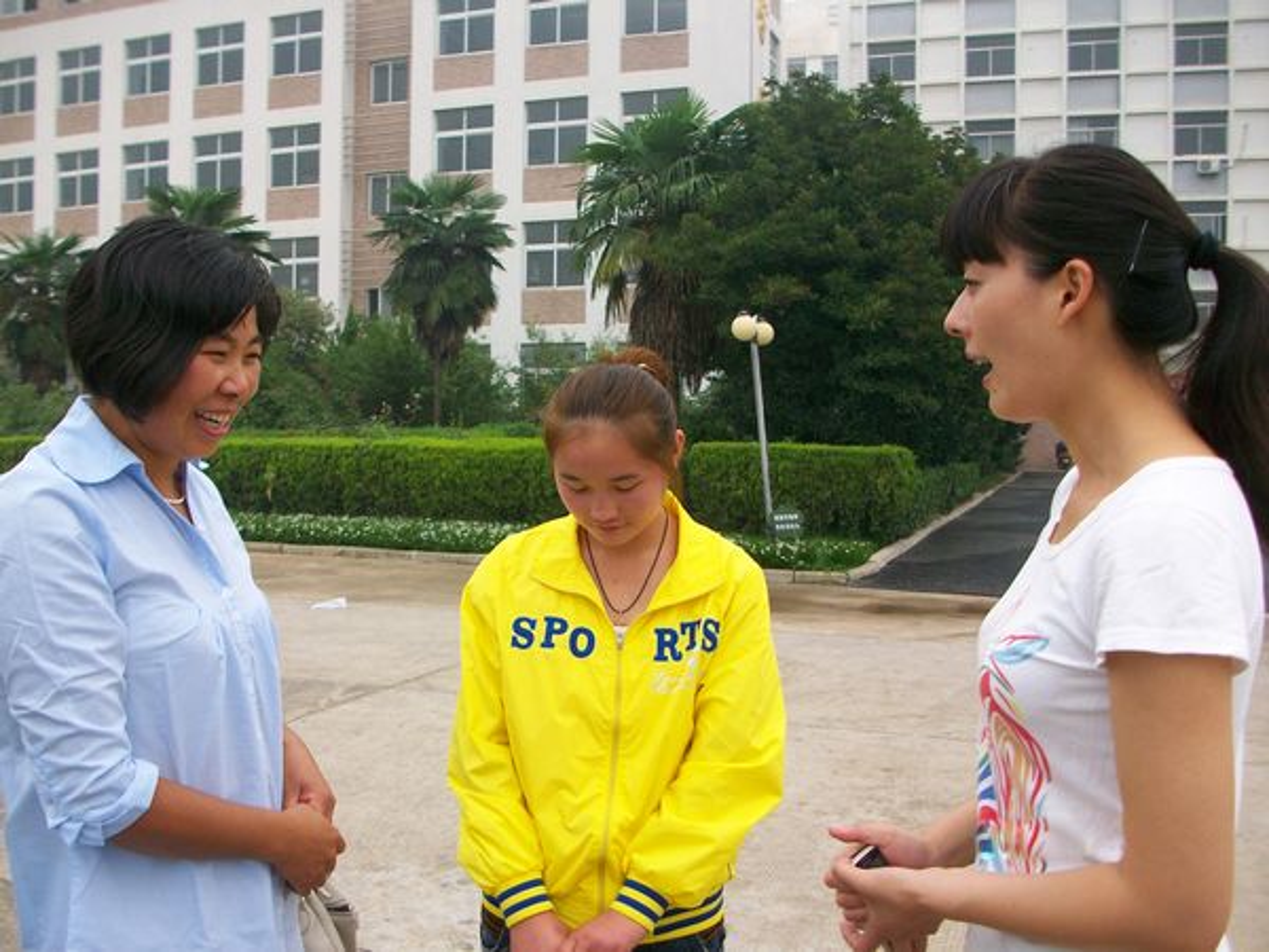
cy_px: 476
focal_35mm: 34
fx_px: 1246
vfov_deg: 41.8
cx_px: 634
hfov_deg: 54.0
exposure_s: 1/504
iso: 80
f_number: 2.8
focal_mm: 5.7
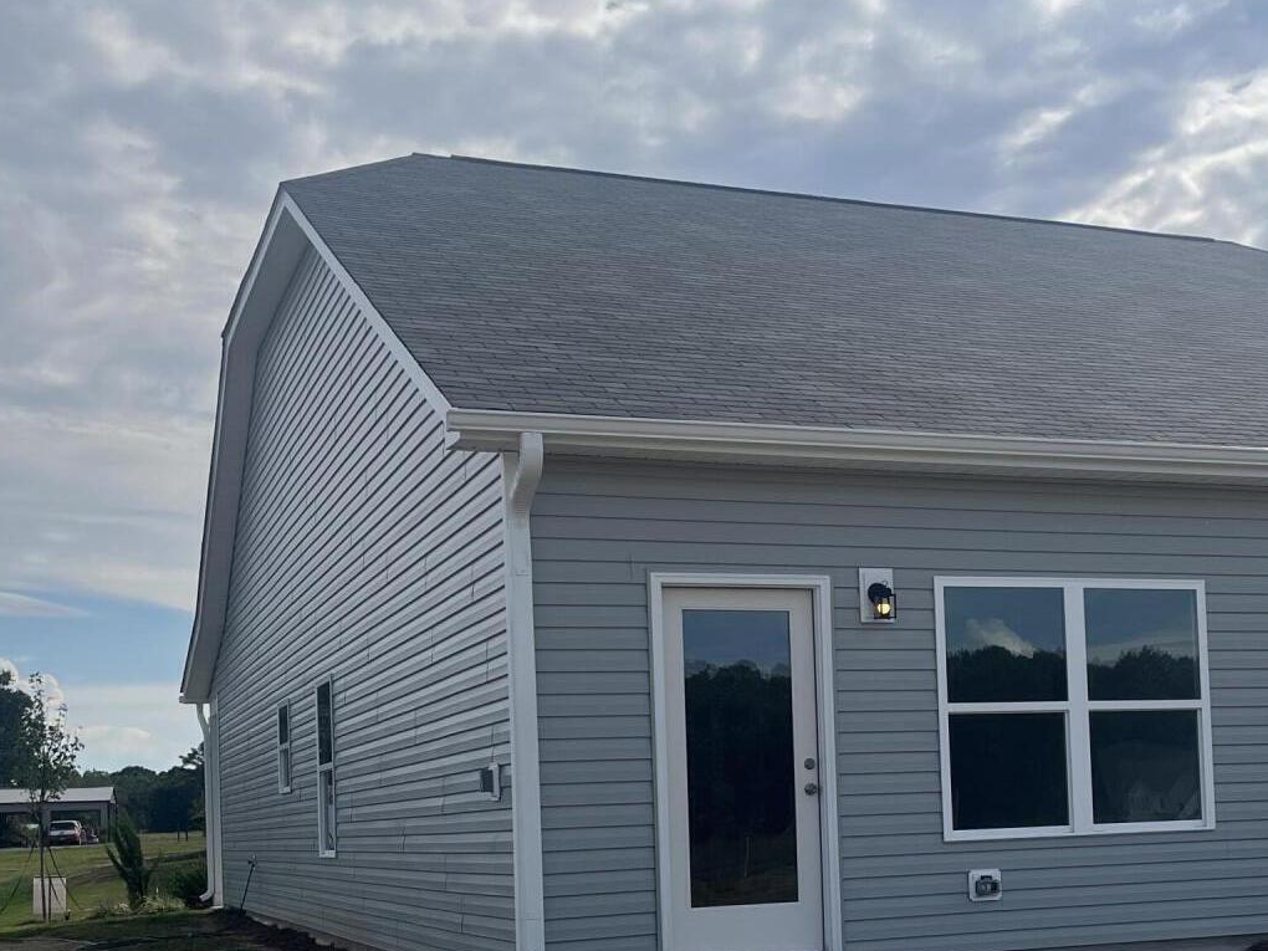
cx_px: 874
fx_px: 1868
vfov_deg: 28.0
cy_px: 746
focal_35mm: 51
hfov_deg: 37.0
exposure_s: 1/5556
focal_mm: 5.1
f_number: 1.6
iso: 50
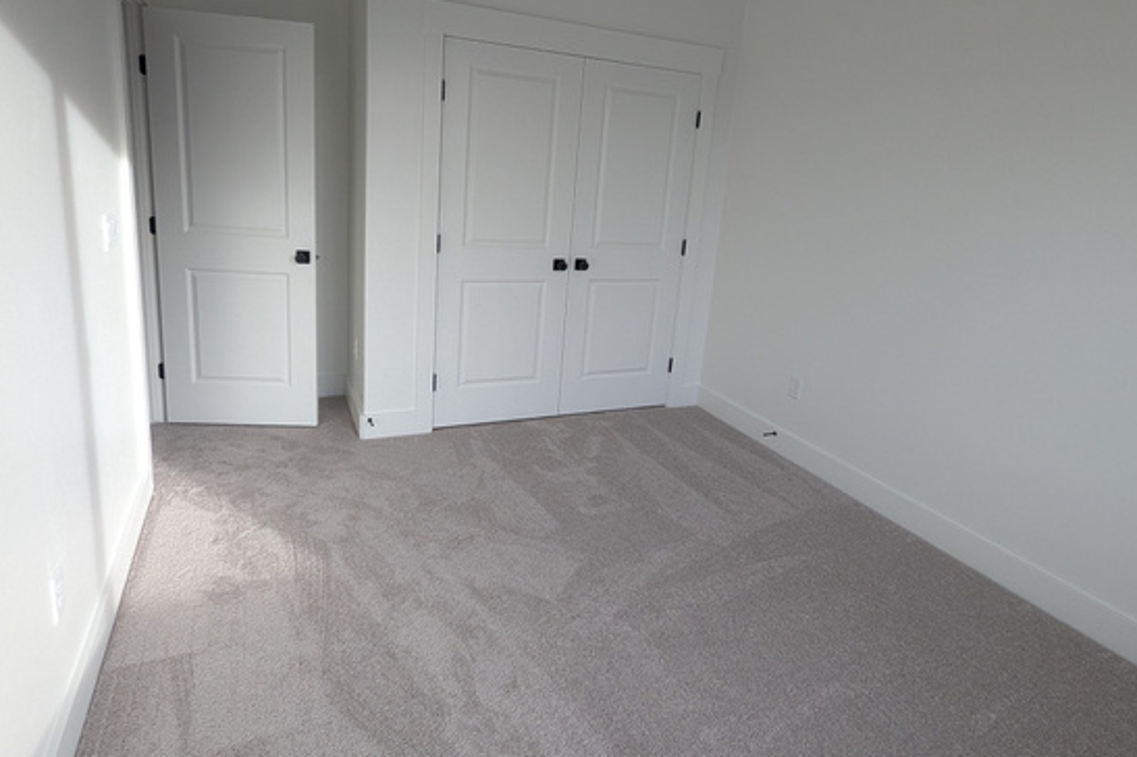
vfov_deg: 64.1
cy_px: 320
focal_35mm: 19
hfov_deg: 86.9
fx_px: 600
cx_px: 584
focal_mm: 1.95
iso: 47
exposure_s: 1/98.9
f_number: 2.2
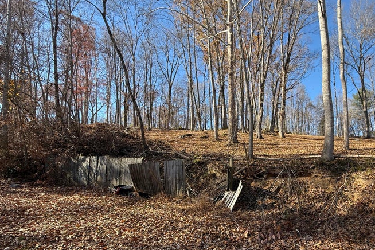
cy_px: 150
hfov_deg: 85.3
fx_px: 198
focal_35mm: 19
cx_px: 233
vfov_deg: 64.0
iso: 50
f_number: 2.2
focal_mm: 2.22
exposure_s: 1/398
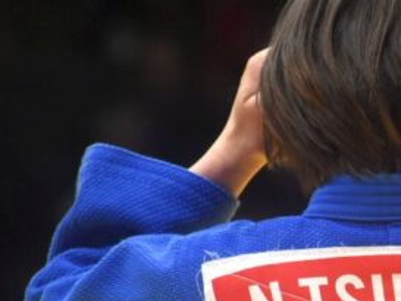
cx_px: 388
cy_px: 270
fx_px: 13757
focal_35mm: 1187
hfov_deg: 1.7
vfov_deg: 1.3
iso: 1600
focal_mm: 300
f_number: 6.3
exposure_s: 1/500
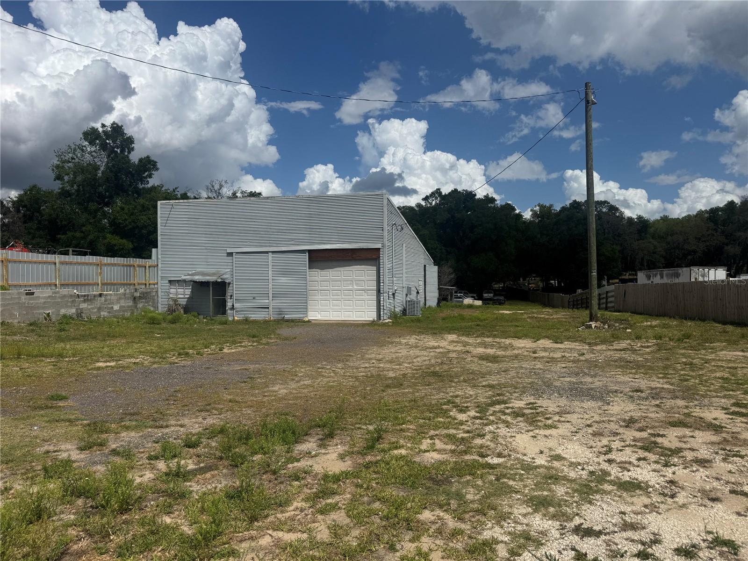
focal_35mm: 24
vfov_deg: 56.8
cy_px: 280
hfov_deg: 71.6
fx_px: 519
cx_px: 374
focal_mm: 6.76
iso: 80
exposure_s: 1/12346
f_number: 1.78
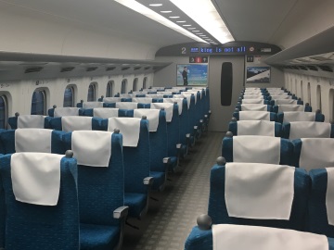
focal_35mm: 29
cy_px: 125
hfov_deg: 61.7
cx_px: 167
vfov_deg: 48.2
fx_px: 280
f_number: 2.2
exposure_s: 1/30
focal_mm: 4.15
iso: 32
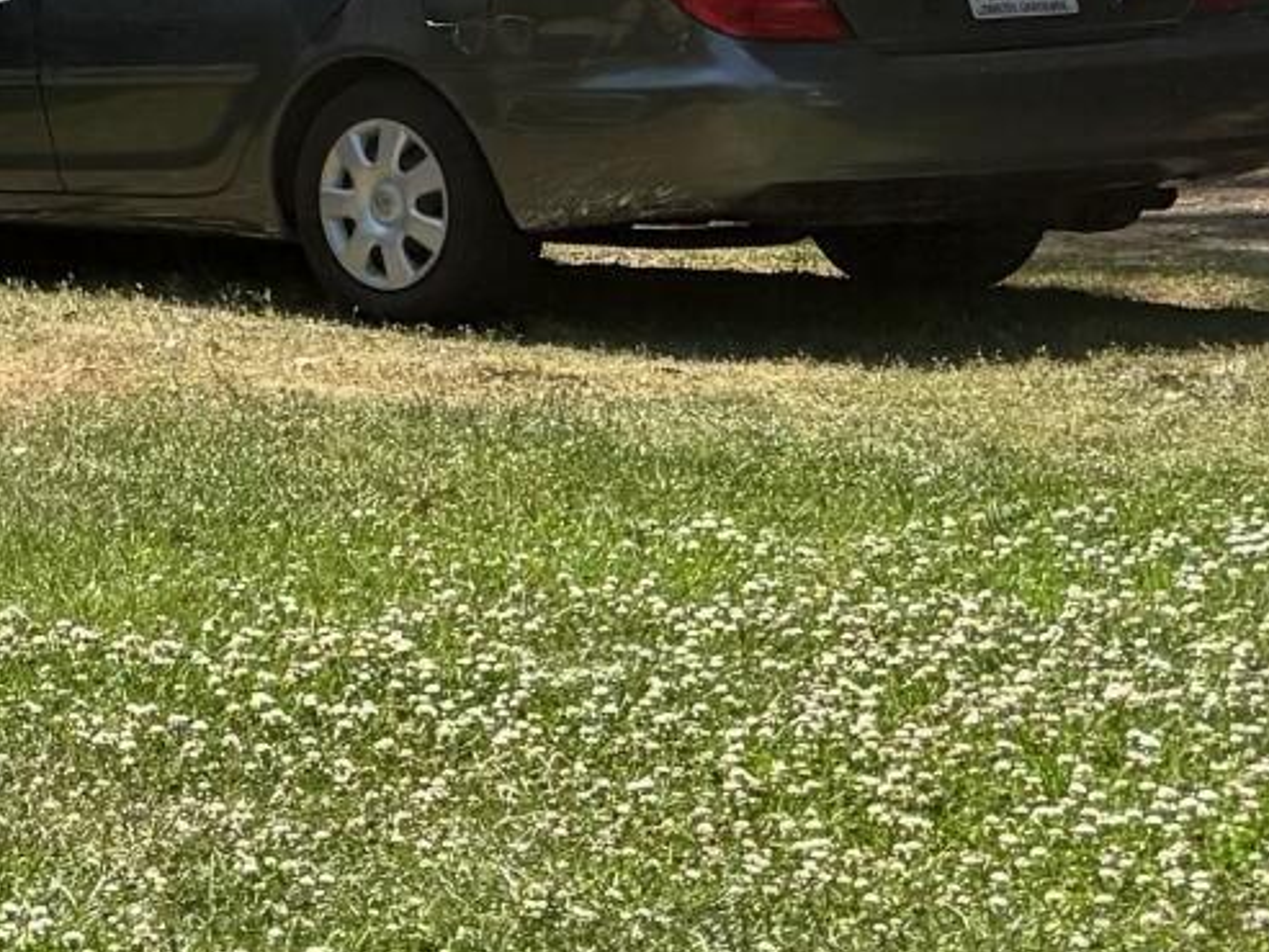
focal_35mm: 146
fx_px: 5354
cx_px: -2283
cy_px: -221
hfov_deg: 10.5
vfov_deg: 10.0
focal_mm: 6.76
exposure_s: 1/3425
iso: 100
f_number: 1.78
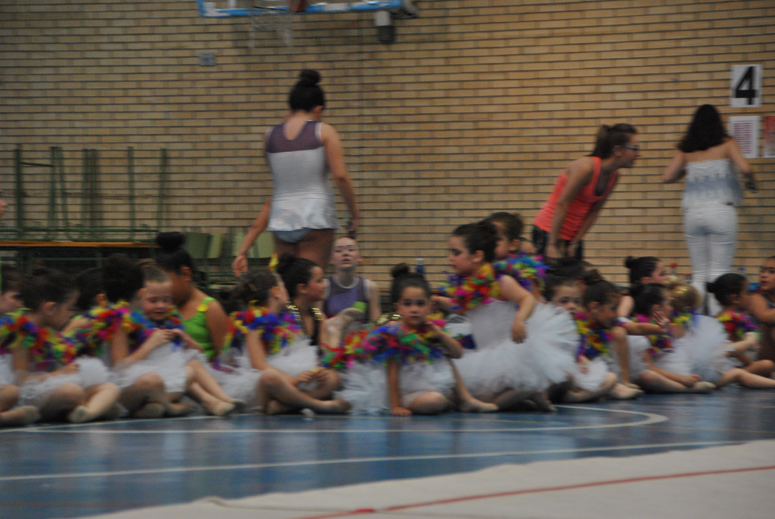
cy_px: 260
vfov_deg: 9.0
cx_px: 388
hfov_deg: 13.4
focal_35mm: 153
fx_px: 3298
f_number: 5.6
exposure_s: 1/200
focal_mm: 102
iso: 800
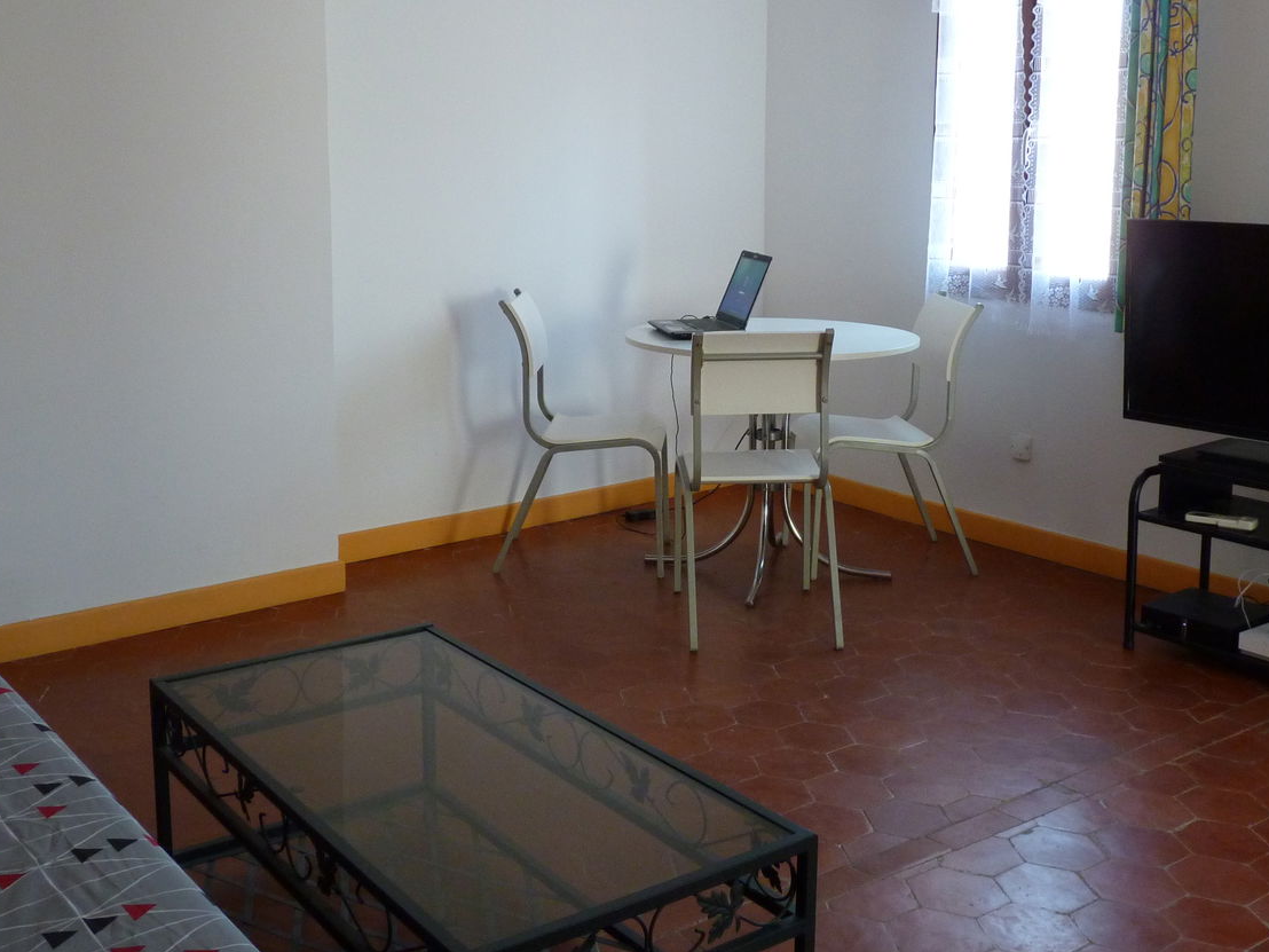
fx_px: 1430
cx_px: 625
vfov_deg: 36.7
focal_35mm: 39
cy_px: 376
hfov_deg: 47.9
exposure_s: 1/30
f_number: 2.8
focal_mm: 4.8
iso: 250
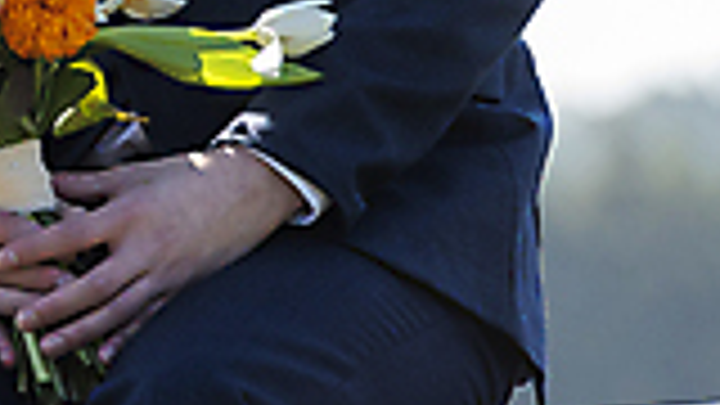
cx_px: -243
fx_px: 14987
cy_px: -432
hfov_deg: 2.7
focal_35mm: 785
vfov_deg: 1.5
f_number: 4.5
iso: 400
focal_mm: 200
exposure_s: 1/640
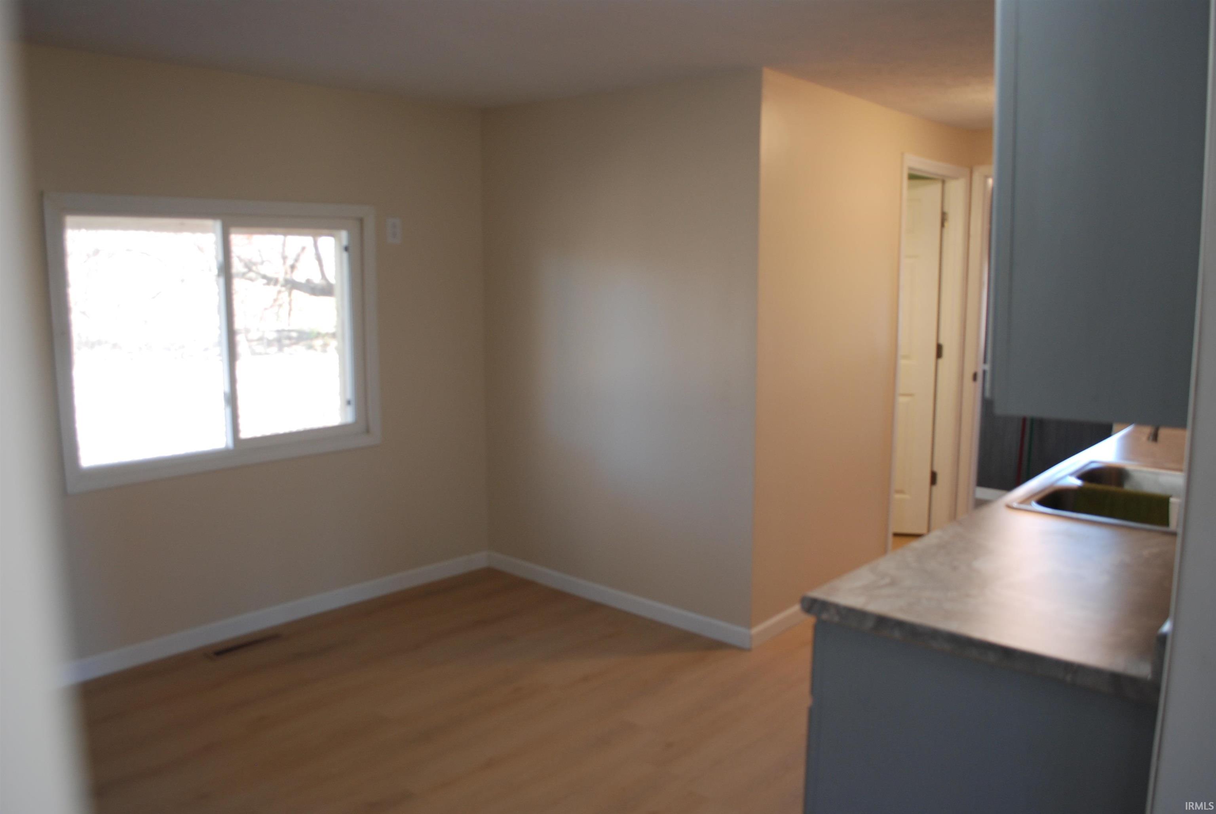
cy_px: 407
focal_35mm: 27
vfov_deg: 48.0
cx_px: 608
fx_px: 913
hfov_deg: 67.3
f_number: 3.5
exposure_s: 1/30
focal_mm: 18
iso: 220
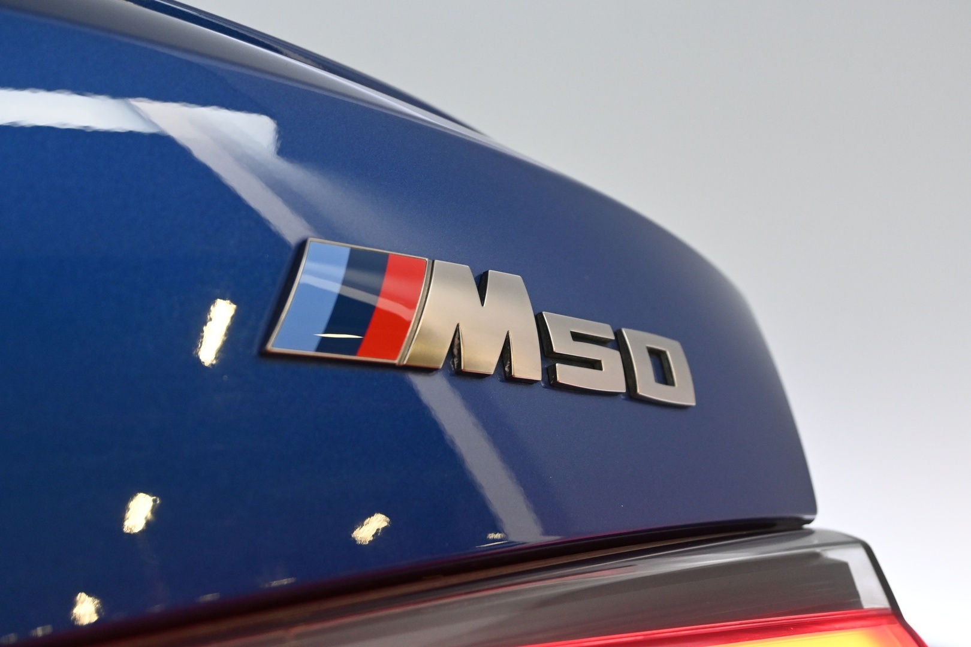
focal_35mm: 60
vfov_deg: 22.6
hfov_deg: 33.4
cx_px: 486
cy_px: 324
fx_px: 1618
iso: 1600
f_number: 5.6
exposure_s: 1/60
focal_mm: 40
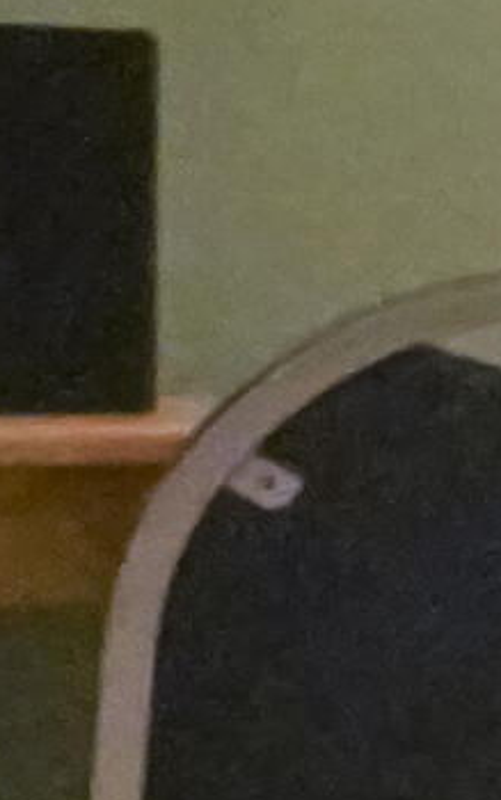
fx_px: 2860
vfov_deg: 15.9
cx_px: 2491
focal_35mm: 131
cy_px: 466
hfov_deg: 6.2
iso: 12800
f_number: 10
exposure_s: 1/30
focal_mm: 10
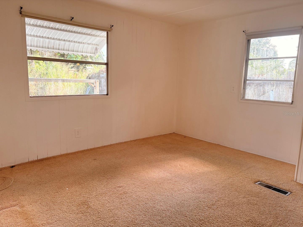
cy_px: 114
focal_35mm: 26
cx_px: 152
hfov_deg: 67.3
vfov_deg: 53.1
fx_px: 228
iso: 125
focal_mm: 5.96
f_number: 1.6
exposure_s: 1/176
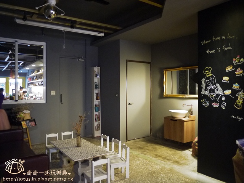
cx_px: 122
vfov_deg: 49.7
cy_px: 92
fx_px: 197
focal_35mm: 28
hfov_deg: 63.4
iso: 800
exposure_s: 1/20
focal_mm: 14
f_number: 2.5
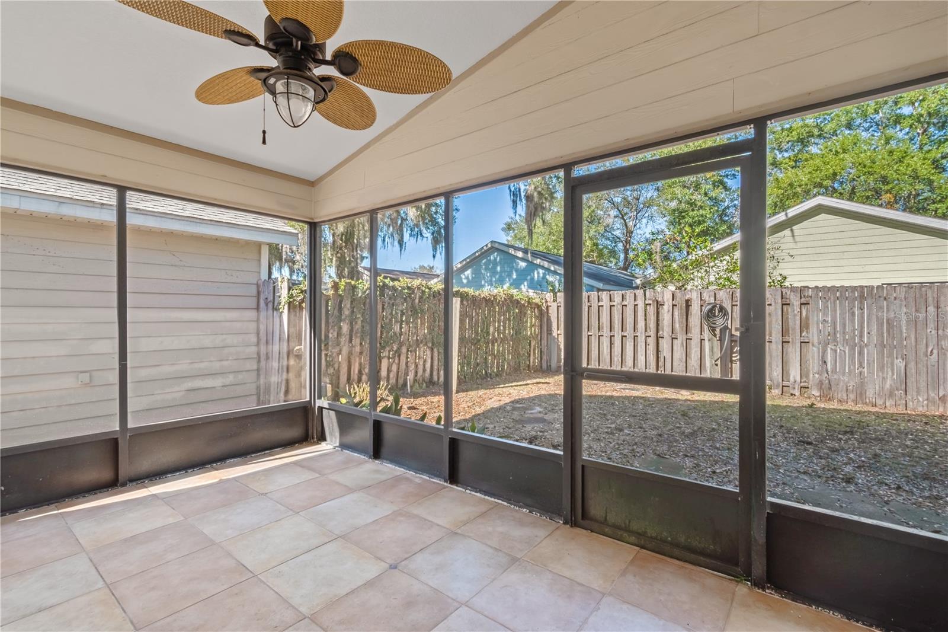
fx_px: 395
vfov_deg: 77.3
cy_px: 316
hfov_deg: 100.4
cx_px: 474
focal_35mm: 15
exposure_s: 1/13
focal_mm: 10
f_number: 9
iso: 100
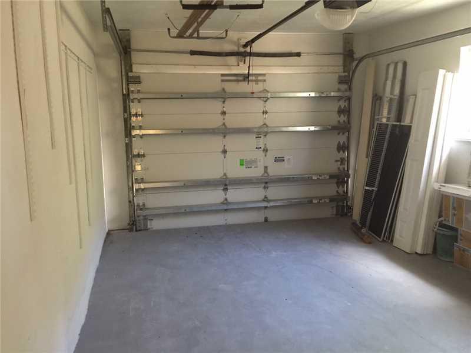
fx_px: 395
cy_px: 176
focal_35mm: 29
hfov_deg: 61.7
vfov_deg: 48.2
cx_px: 236
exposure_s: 1/4
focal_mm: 4.15
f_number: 2.2
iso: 100
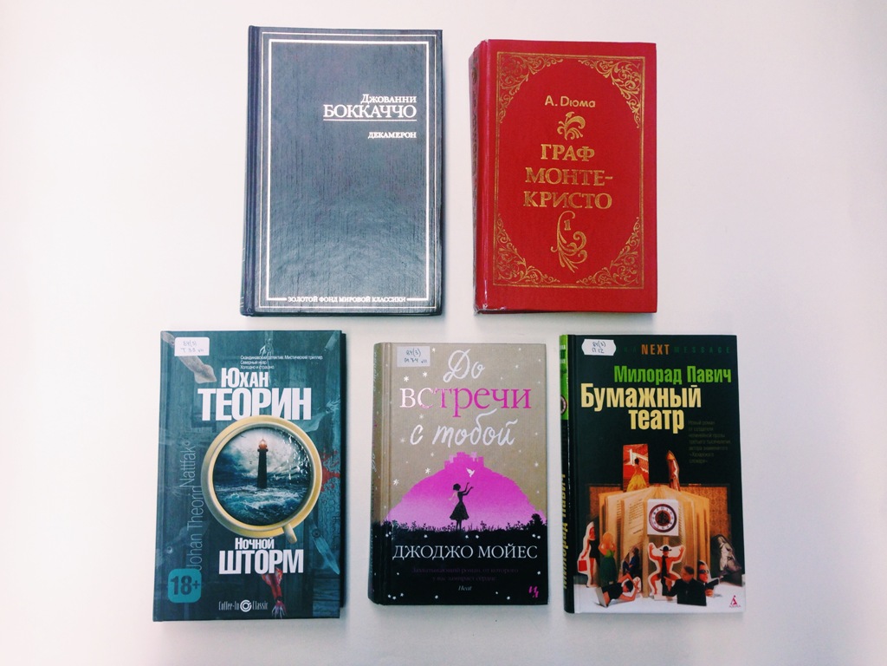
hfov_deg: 55.4
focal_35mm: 33
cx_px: 444
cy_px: 333
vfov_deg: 42.9
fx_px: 846
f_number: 2.4
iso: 50
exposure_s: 1/40
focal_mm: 4.12
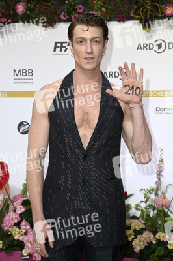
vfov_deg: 24.8
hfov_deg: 16.6
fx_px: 592
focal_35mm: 82
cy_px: 130
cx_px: 86
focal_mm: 82
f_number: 6.3
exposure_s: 1/250
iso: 640
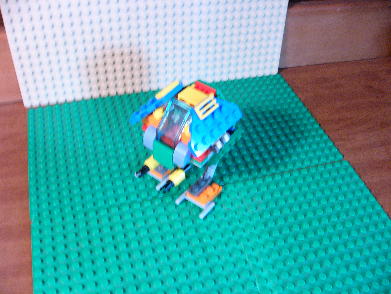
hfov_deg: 51.4
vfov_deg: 39.7
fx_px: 407
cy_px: 147
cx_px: 196
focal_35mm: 36
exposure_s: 1/10
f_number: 2.8
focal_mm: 6
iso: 200
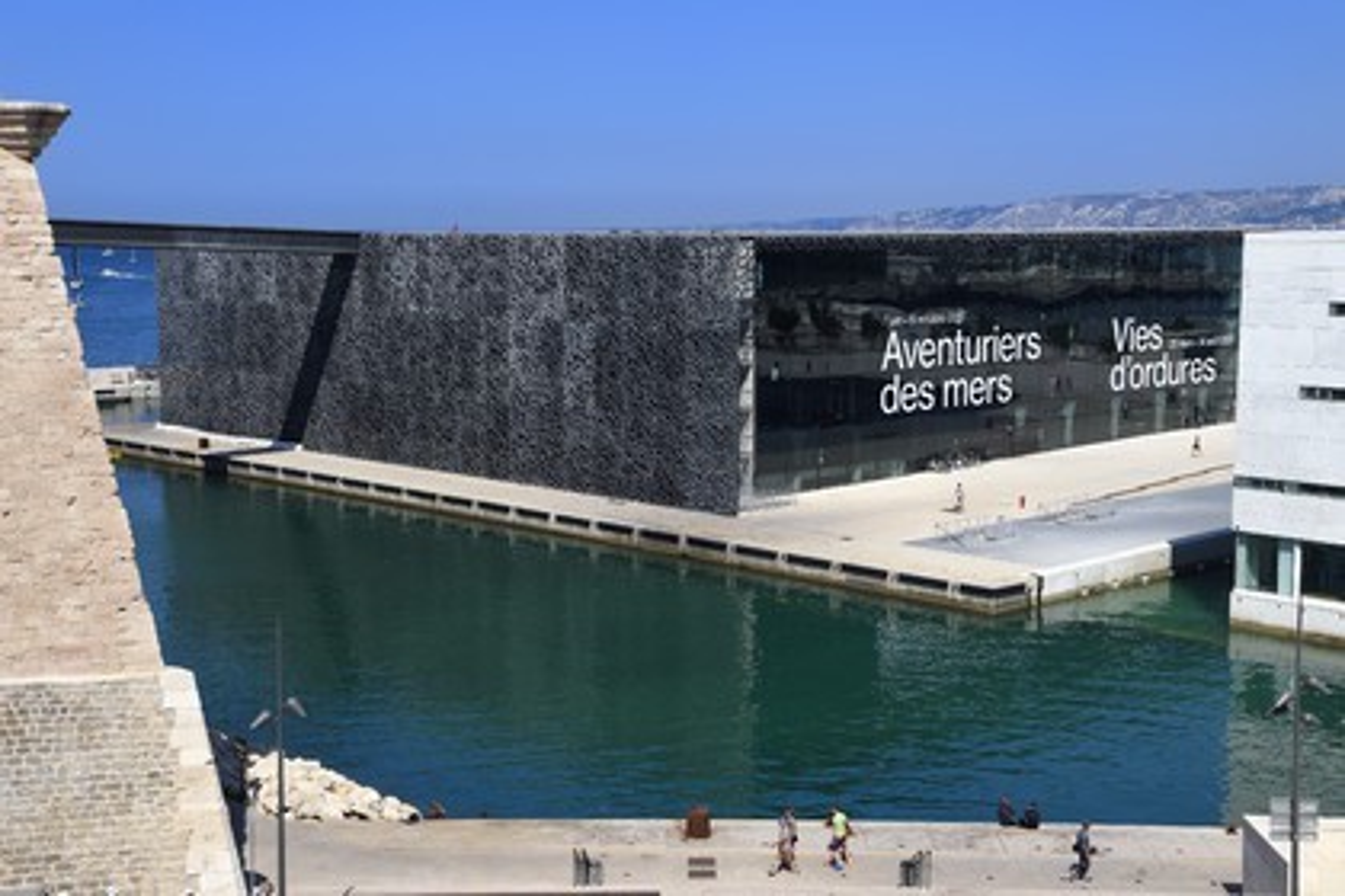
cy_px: 448
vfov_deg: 27.0
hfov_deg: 39.6
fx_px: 1868
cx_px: 672
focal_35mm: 50
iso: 200
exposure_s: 1/320
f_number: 11
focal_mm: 50
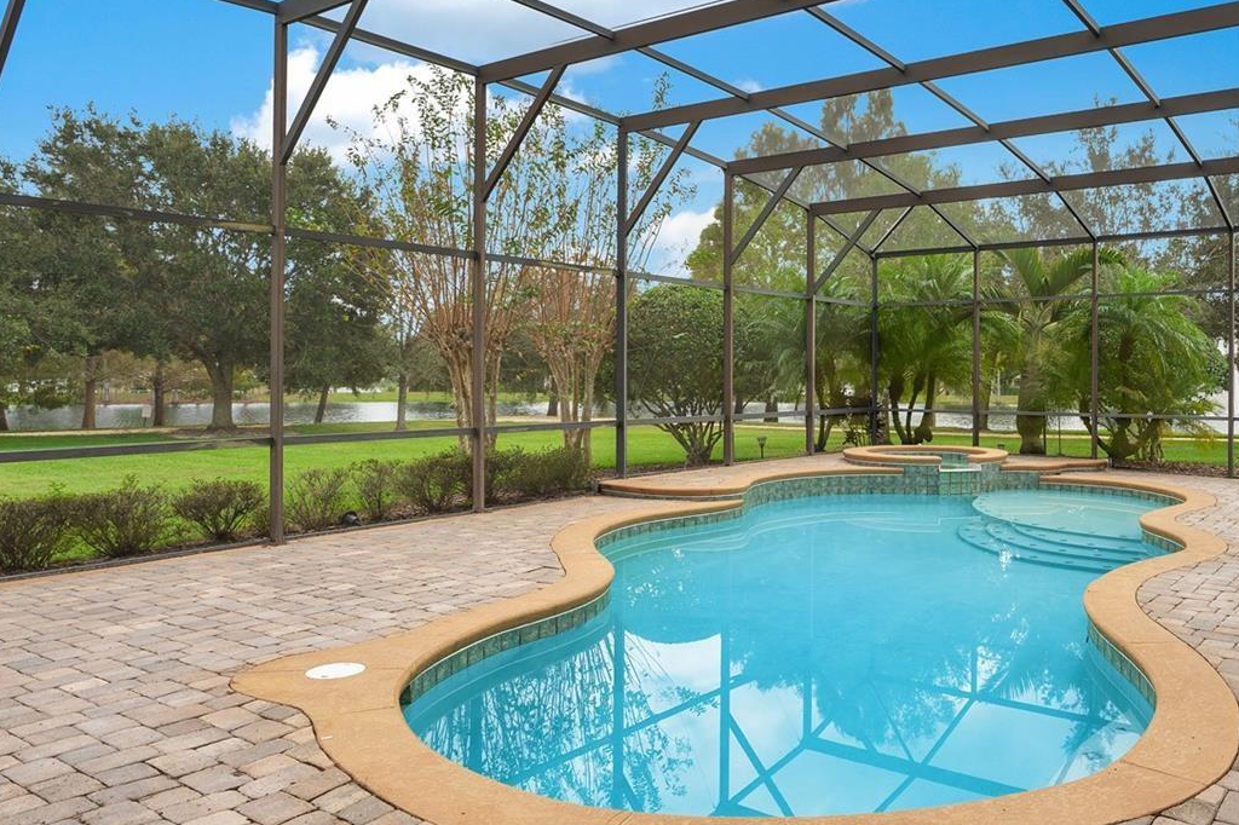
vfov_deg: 50.7
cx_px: 855
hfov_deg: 68.9
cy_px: 308
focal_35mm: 25
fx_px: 860
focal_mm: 16
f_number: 7.1
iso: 100
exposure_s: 1/100
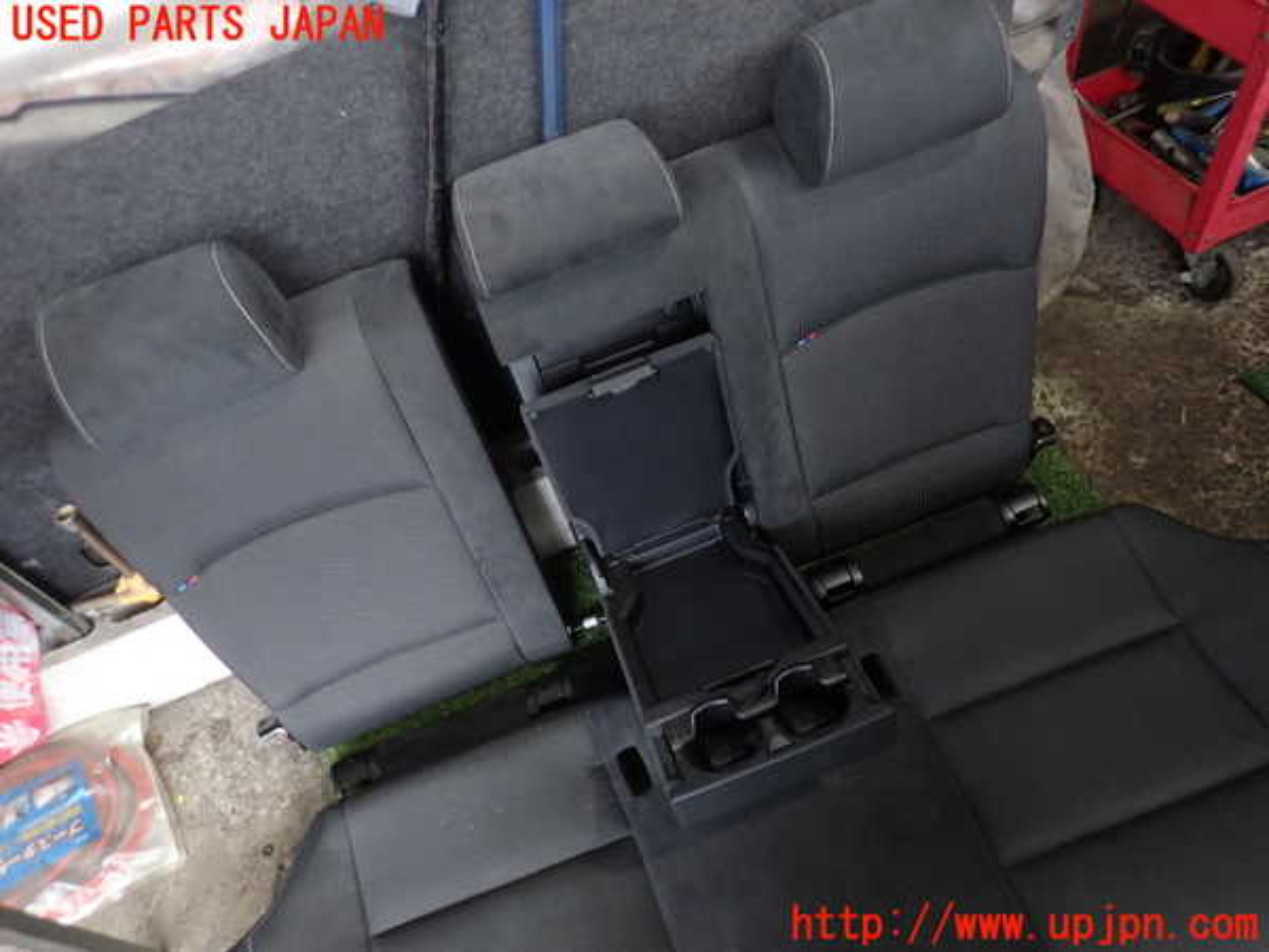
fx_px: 916
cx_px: 634
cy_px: 476
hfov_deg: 69.4
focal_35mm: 25
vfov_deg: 54.9
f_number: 2
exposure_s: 1/30
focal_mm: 4.5
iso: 200
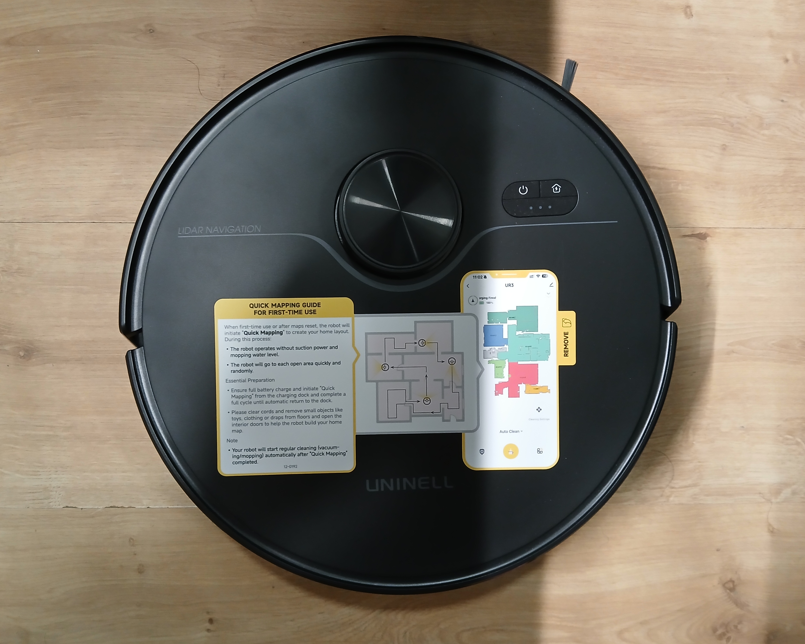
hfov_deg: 62.2
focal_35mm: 28
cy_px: 320
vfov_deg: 51.5
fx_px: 667
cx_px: 393
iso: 320
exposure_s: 1/25
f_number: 1.8
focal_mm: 3.98
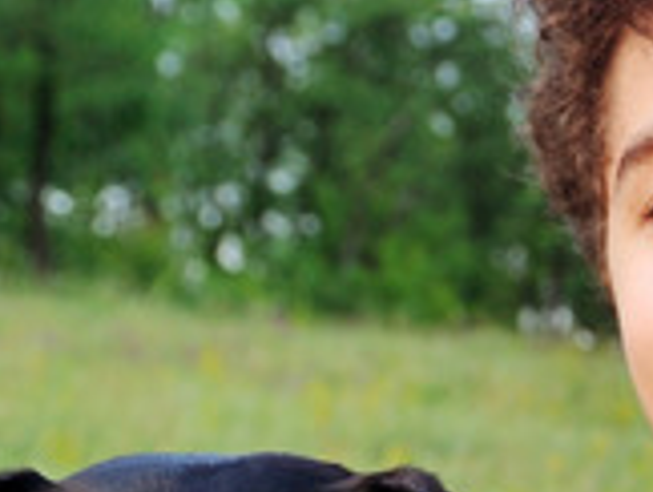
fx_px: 2097
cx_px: 984
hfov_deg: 16.2
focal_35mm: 111
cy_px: 623
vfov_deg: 13.0
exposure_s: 1/160
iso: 320
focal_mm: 24
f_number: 4.5
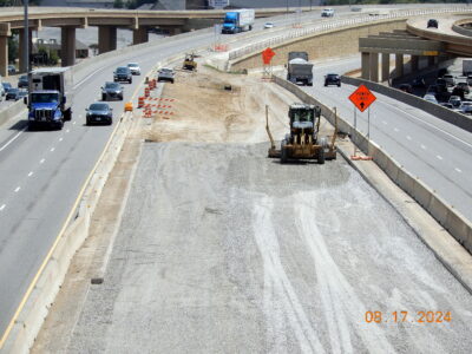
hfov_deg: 9.9
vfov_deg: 7.4
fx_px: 2727
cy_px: 177
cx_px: 236
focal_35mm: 200
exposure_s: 1/640
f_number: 5.6
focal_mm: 35.7
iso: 80
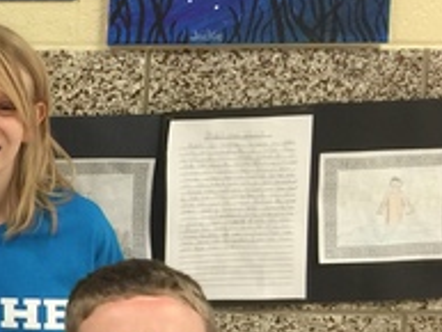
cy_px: 252
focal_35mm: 108
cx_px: -341
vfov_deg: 13.7
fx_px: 1380
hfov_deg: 15.7
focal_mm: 4.15
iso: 50
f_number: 2.2
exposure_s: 1/15
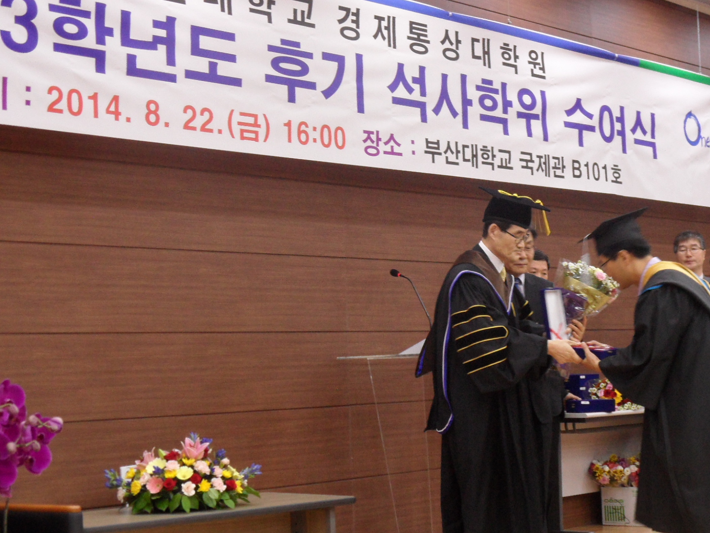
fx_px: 1497
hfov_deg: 26.6
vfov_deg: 20.2
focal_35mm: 73
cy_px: 252
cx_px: 445
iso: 240
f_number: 3.8
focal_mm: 8.2
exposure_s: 1/20
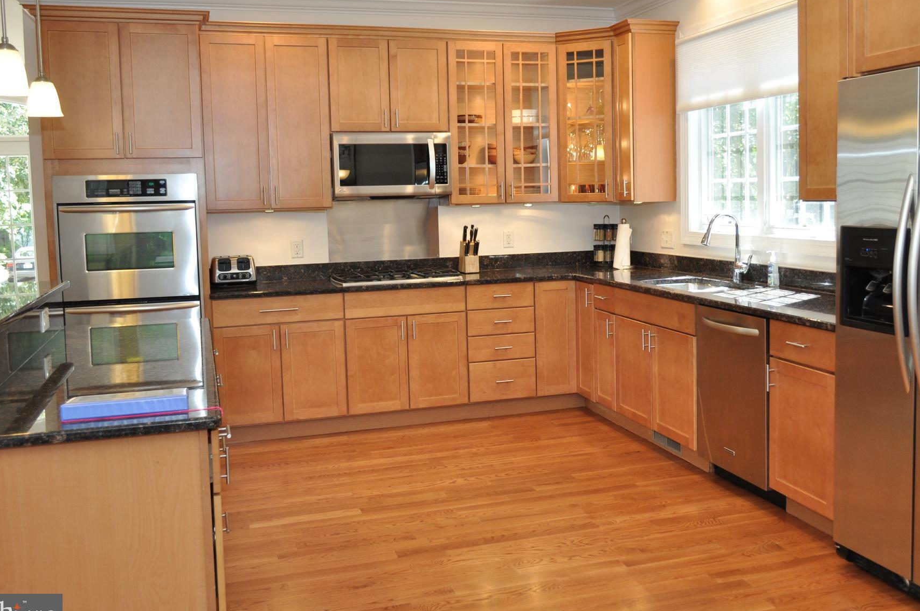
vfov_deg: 36.7
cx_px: 495
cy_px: 266
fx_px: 919
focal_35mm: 36
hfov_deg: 53.1
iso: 400
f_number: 4
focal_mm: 20
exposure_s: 1/60
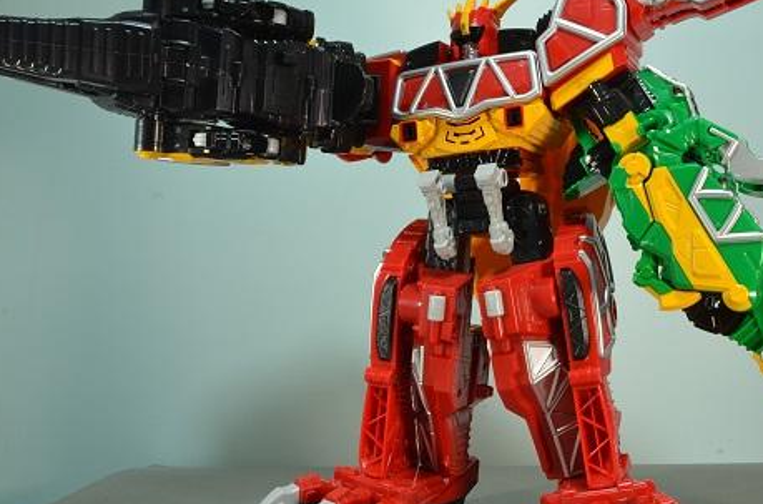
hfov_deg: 42.9
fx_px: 972
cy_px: 259
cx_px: 387
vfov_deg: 29.1
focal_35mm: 46
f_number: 16
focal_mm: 22
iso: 100
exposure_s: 1/3
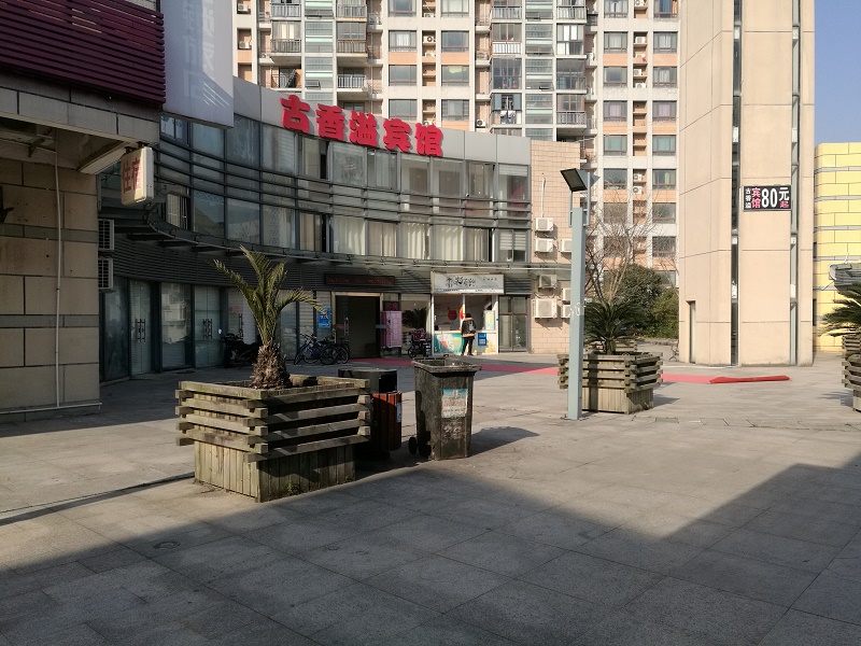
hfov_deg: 65.3
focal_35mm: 27
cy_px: 323
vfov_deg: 51.4
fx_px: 672
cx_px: 430
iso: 50
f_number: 2
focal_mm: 4.04
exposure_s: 1/1010
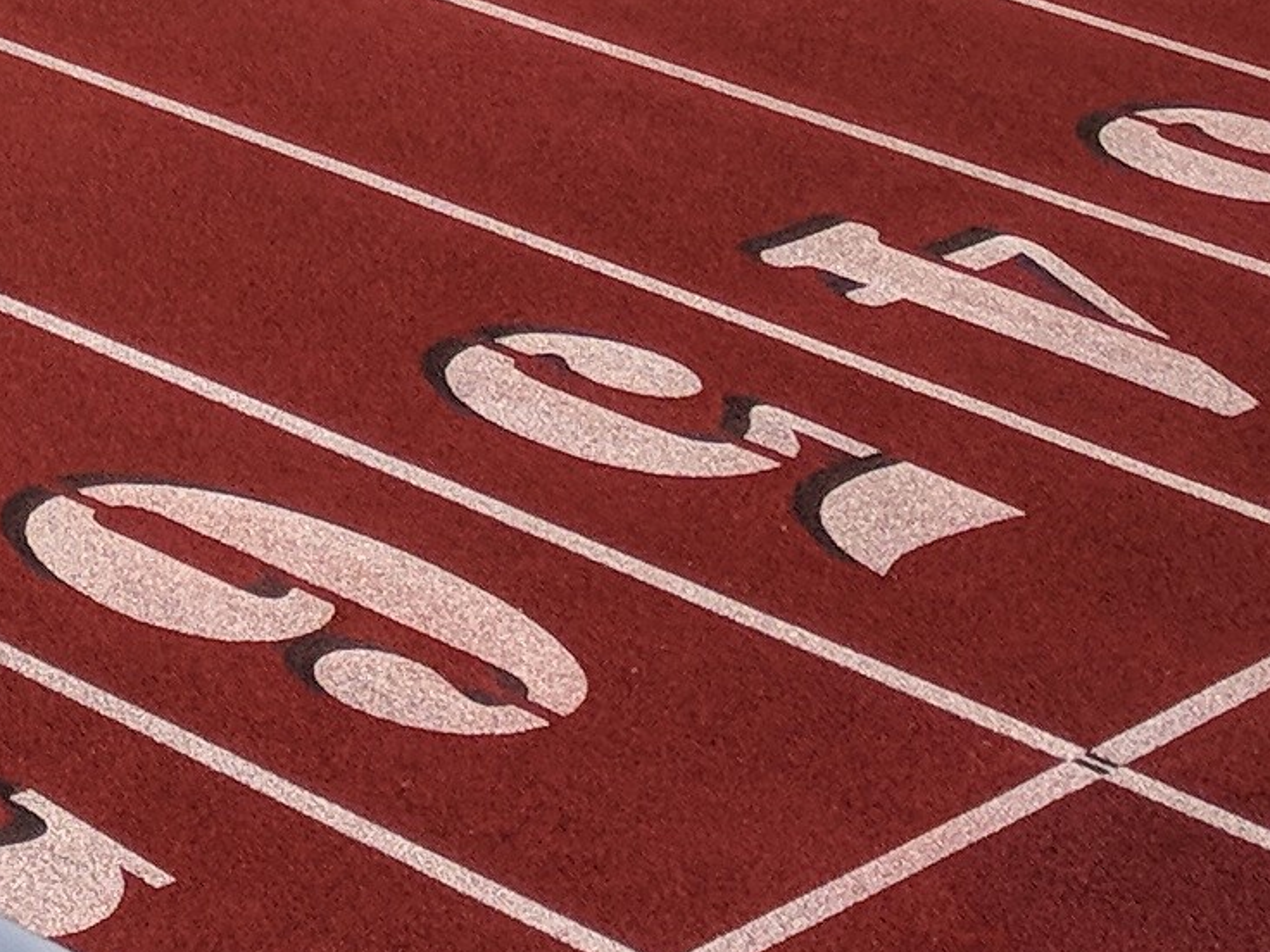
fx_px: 5246
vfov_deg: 9.0
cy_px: -1566
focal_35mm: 143
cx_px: -799
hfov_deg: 12.9
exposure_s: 1/2907
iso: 50
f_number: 2
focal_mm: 4.67
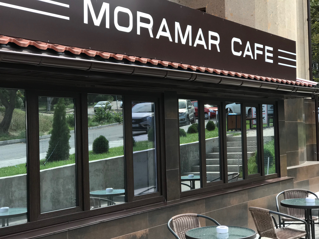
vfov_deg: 25.7
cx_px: 160
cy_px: 120
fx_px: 525
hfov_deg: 33.8
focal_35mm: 57
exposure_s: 1/209
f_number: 2.8
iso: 20
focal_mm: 6.6
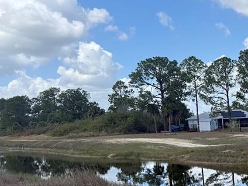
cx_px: 294
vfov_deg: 24.0
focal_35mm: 58
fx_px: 416
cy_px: 192
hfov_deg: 29.0
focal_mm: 6.76
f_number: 1.78
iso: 80
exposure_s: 1/3145
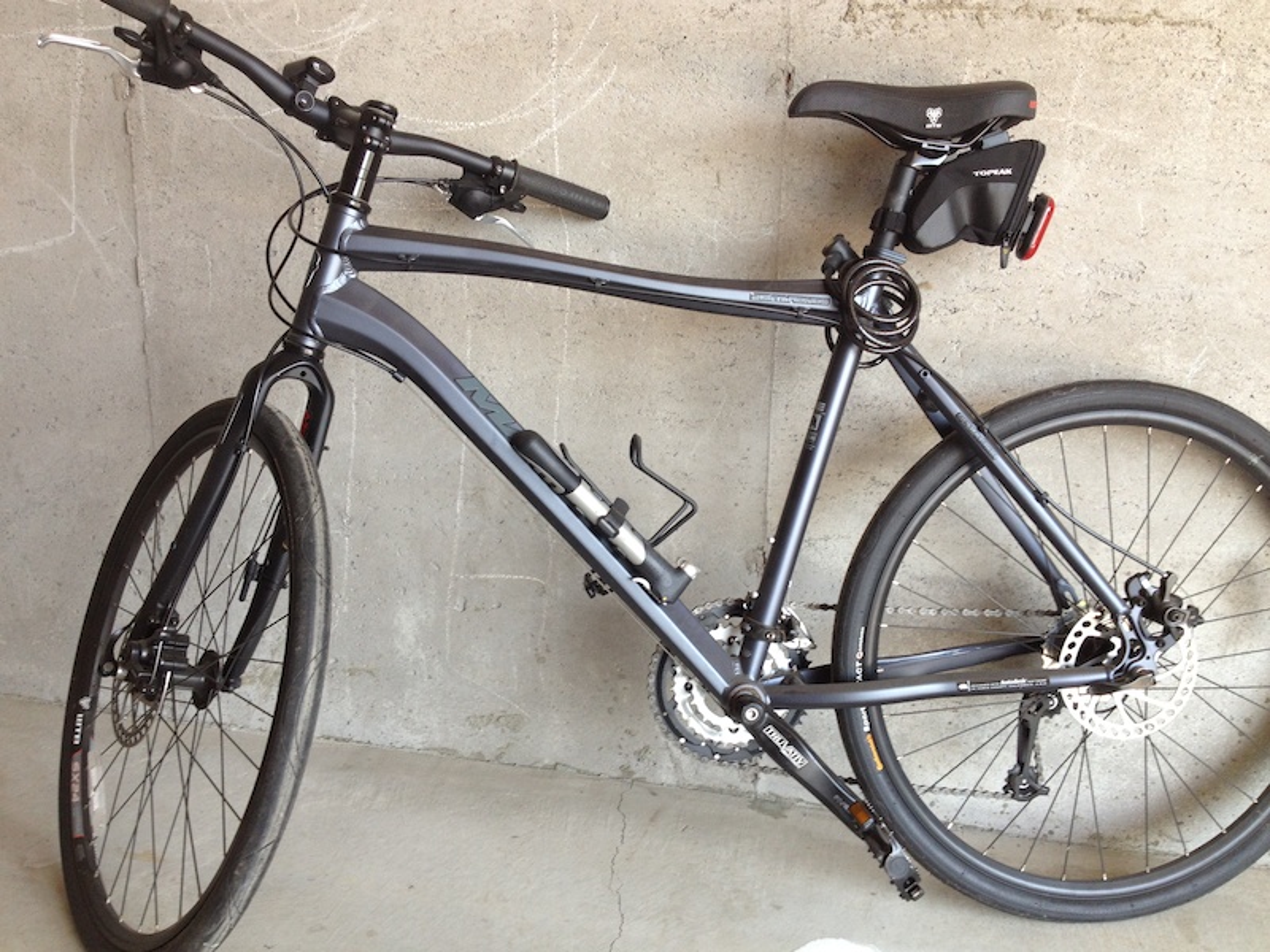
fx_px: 1284
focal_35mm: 35
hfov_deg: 52.6
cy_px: 476
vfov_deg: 40.7
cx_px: 635
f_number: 2.4
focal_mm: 4.28
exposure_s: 1/60
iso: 80
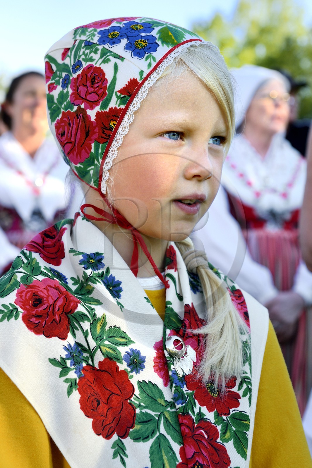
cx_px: 156
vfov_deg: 28.8
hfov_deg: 19.4
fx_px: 910
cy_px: 234
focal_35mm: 70
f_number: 7.1
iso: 200
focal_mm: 70
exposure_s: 1/160
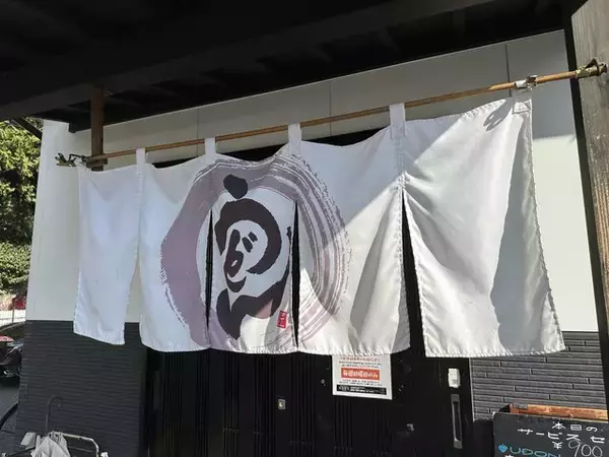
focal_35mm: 24
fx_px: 422
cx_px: 304
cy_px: 228
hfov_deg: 71.6
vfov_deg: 56.8
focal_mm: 6.86
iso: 80
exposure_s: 1/4348
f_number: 1.78
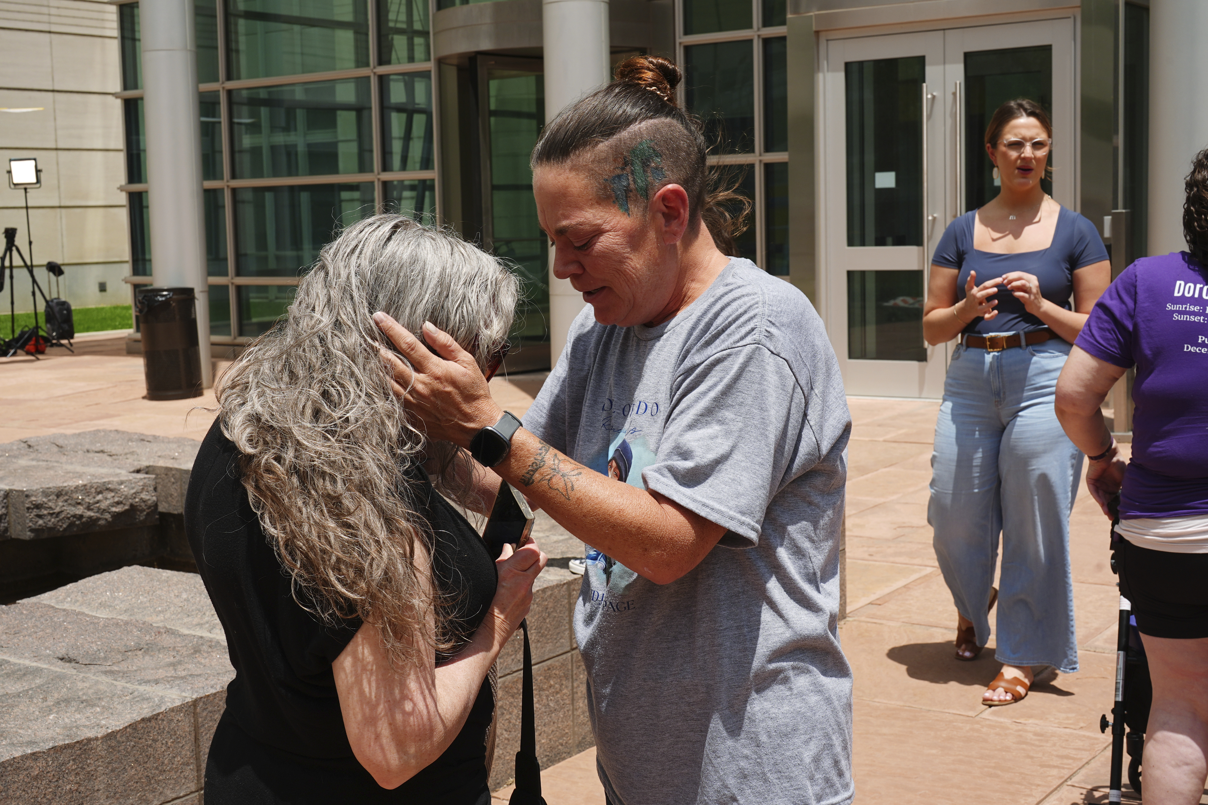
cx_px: 604
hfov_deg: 39.6
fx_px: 1678
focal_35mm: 50
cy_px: 402
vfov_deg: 27.0
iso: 200
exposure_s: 1/250
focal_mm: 50
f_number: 13
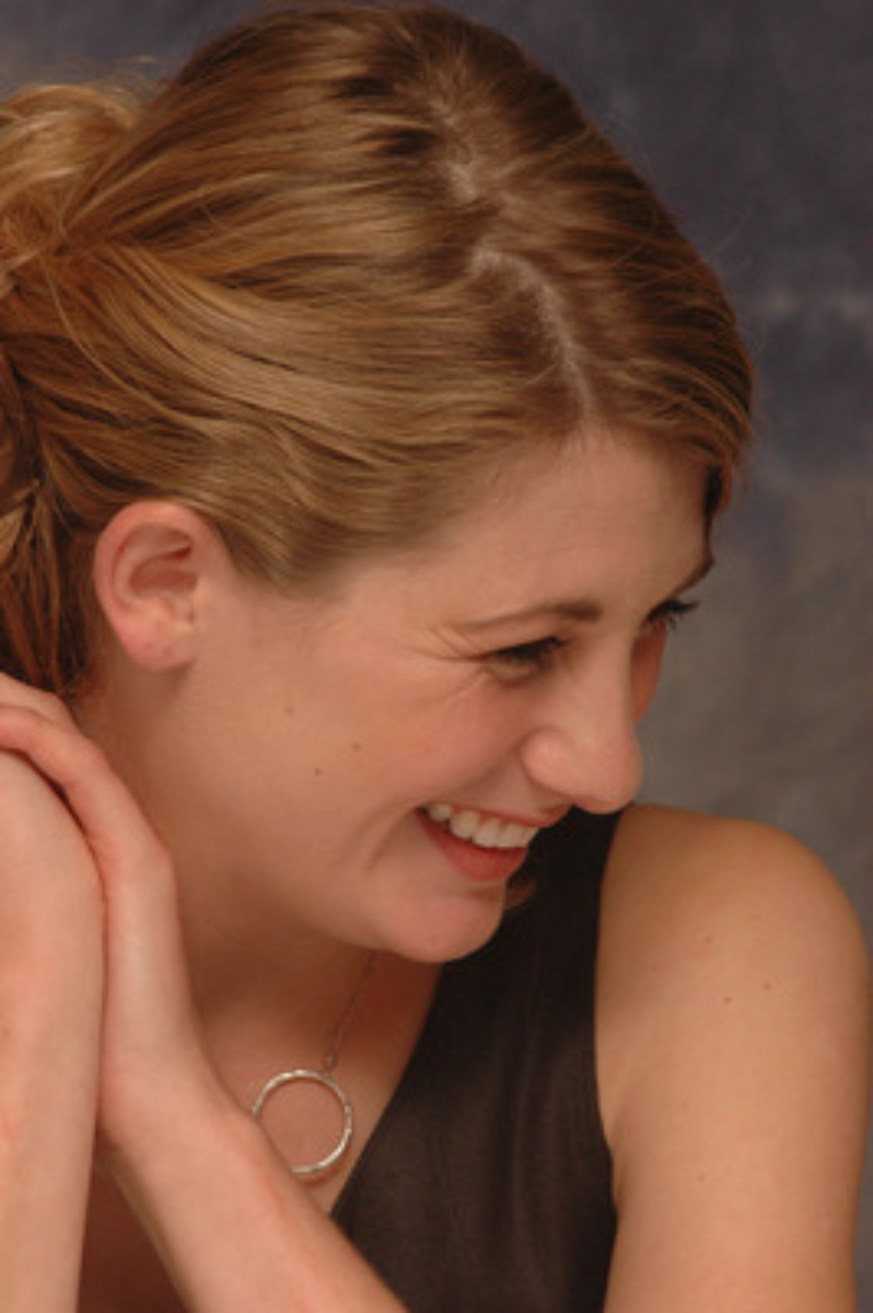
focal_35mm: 232
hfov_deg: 5.9
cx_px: 436
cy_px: 656
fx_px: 8471
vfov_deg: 8.9
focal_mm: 155
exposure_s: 1/320
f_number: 11
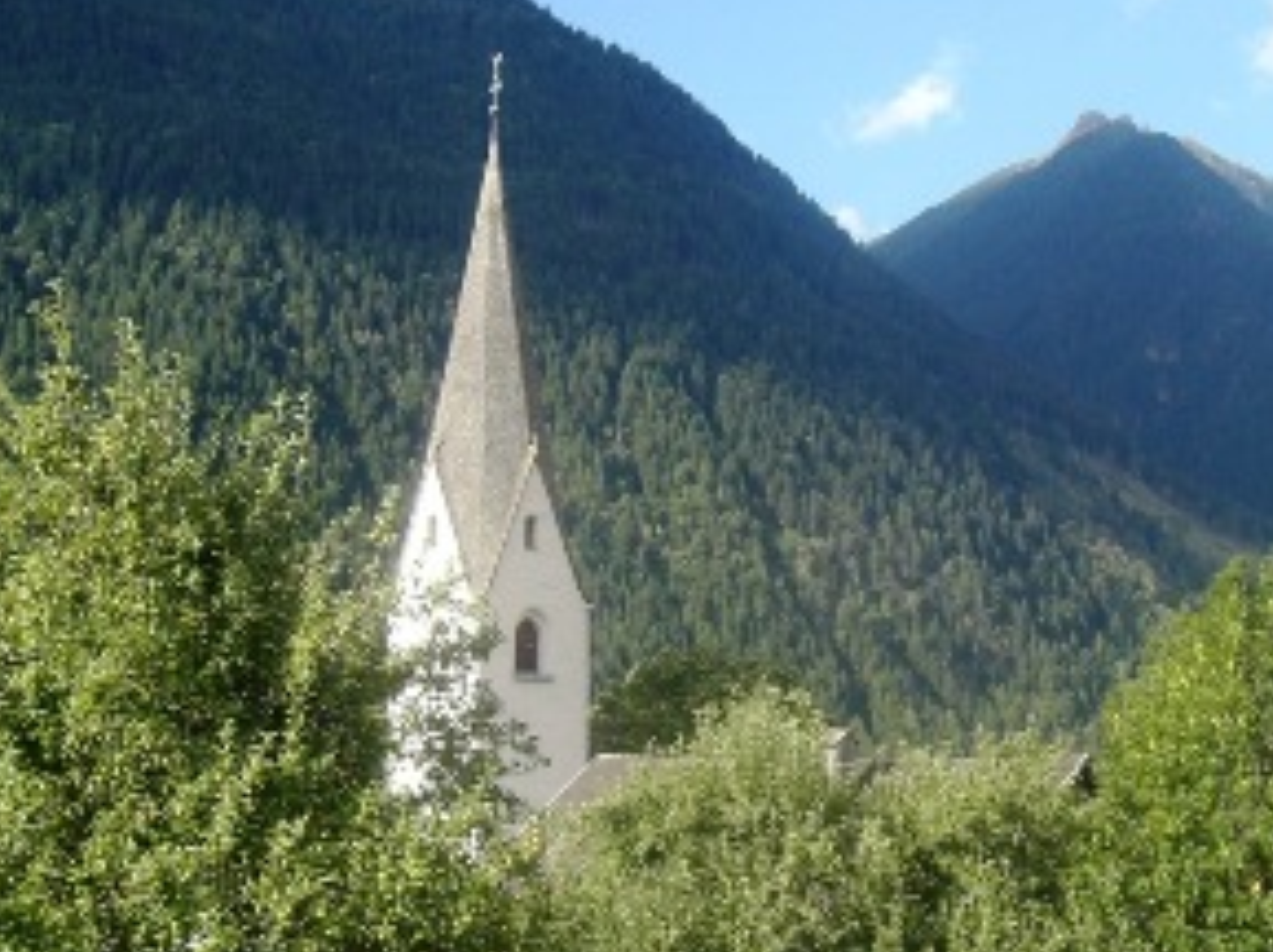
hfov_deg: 32.2
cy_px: 507
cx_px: 934
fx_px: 2167
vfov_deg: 24.8
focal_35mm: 59
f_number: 4.4
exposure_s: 1/200
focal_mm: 6.3
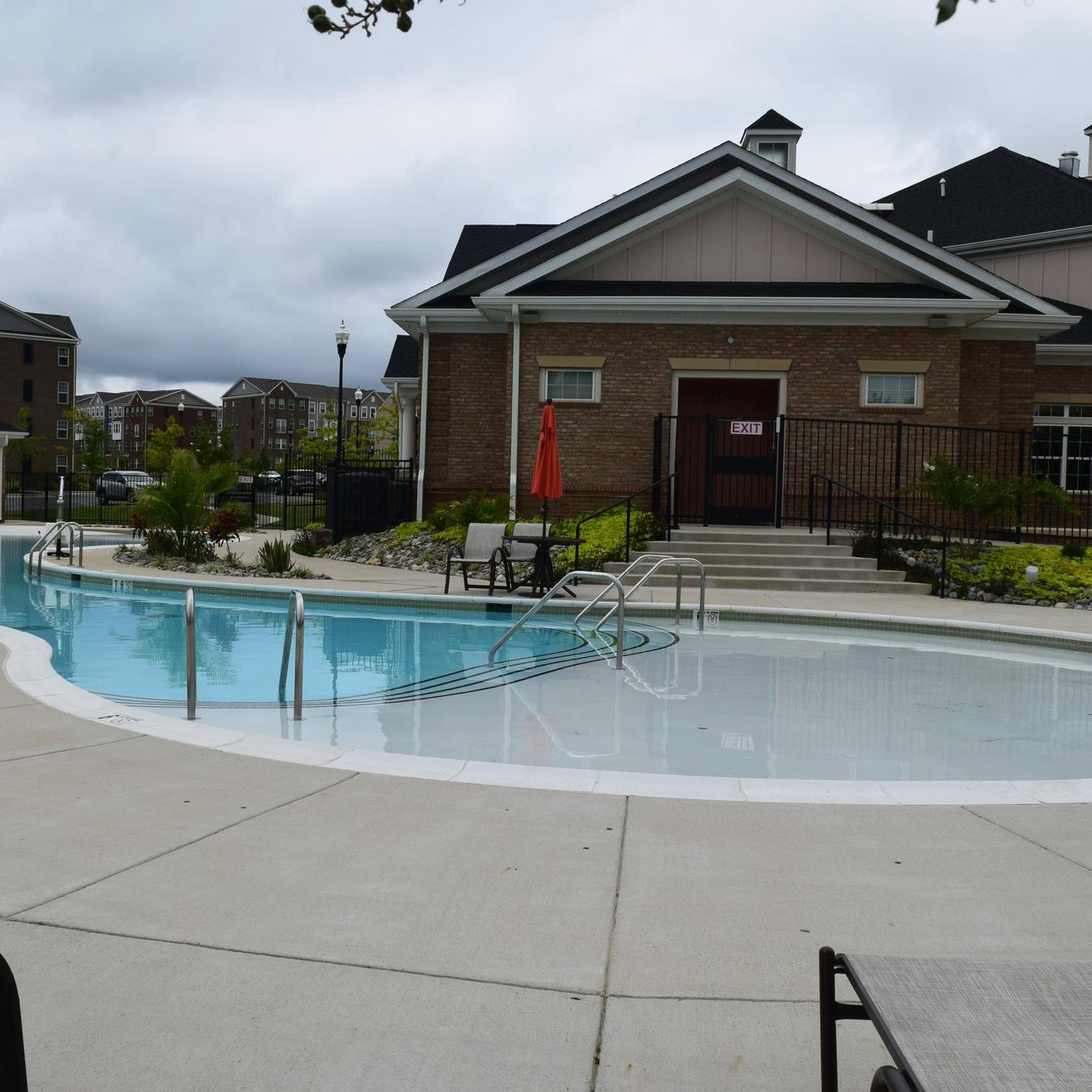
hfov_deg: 47.1
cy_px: 539
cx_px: 481
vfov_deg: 47.2
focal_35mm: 35
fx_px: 1249
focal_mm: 18
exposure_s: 1/500
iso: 360
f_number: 11
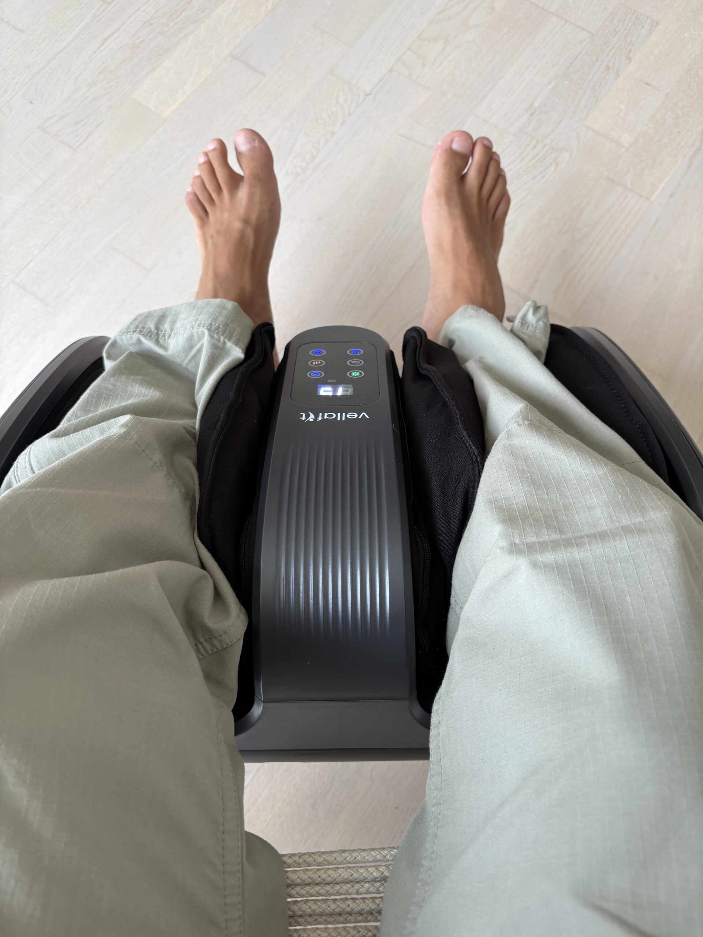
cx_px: 352
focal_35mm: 26
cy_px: 468
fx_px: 704
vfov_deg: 67.3
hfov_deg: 53.1
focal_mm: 5.96
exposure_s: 1/122
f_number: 1.6
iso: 80
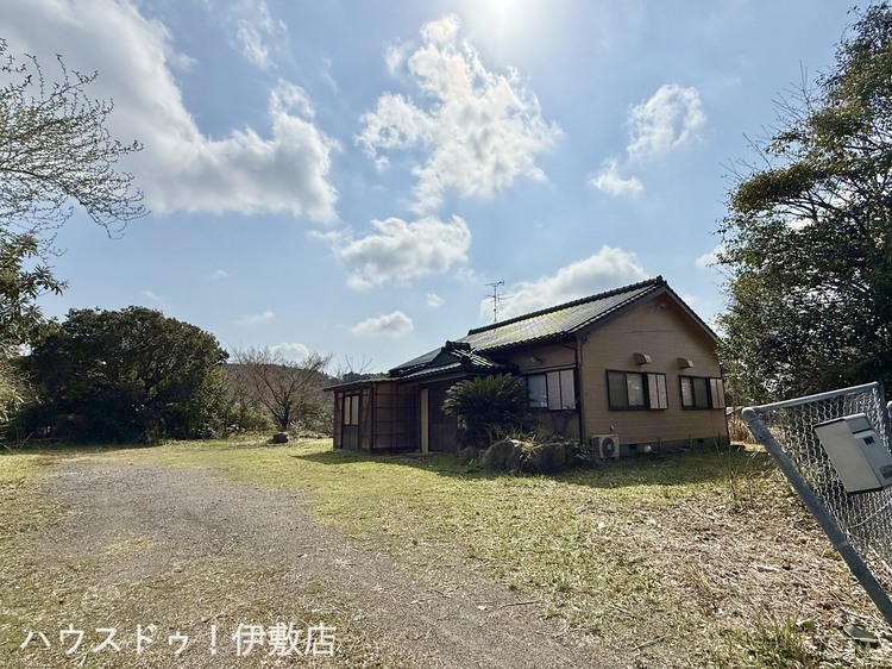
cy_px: 334
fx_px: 361
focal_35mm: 14
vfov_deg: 85.6
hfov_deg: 102.1
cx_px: 446
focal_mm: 2.22
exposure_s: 1/7634
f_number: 2.2
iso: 40
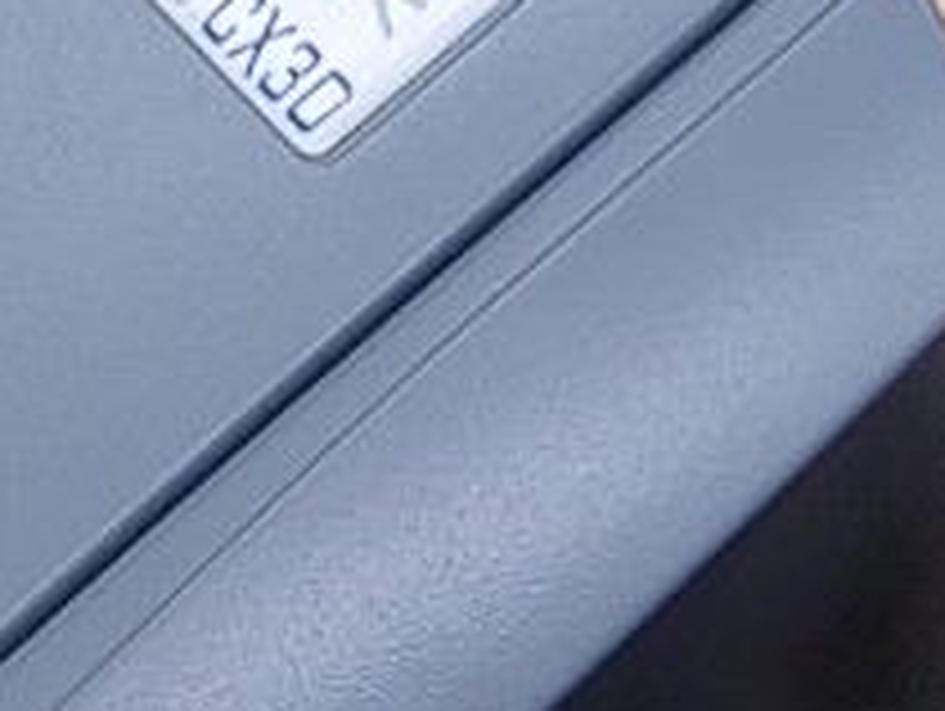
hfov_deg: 10.2
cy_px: 1728
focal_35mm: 192
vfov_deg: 7.3
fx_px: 5248
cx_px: -112
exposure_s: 1/69
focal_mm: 4.36
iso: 50
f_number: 1.8
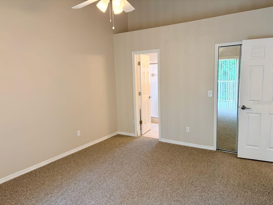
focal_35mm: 26
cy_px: 102
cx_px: 136
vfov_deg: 53.1
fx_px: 205
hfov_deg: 67.3
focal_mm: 5.96
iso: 160
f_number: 1.6
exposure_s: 1/120
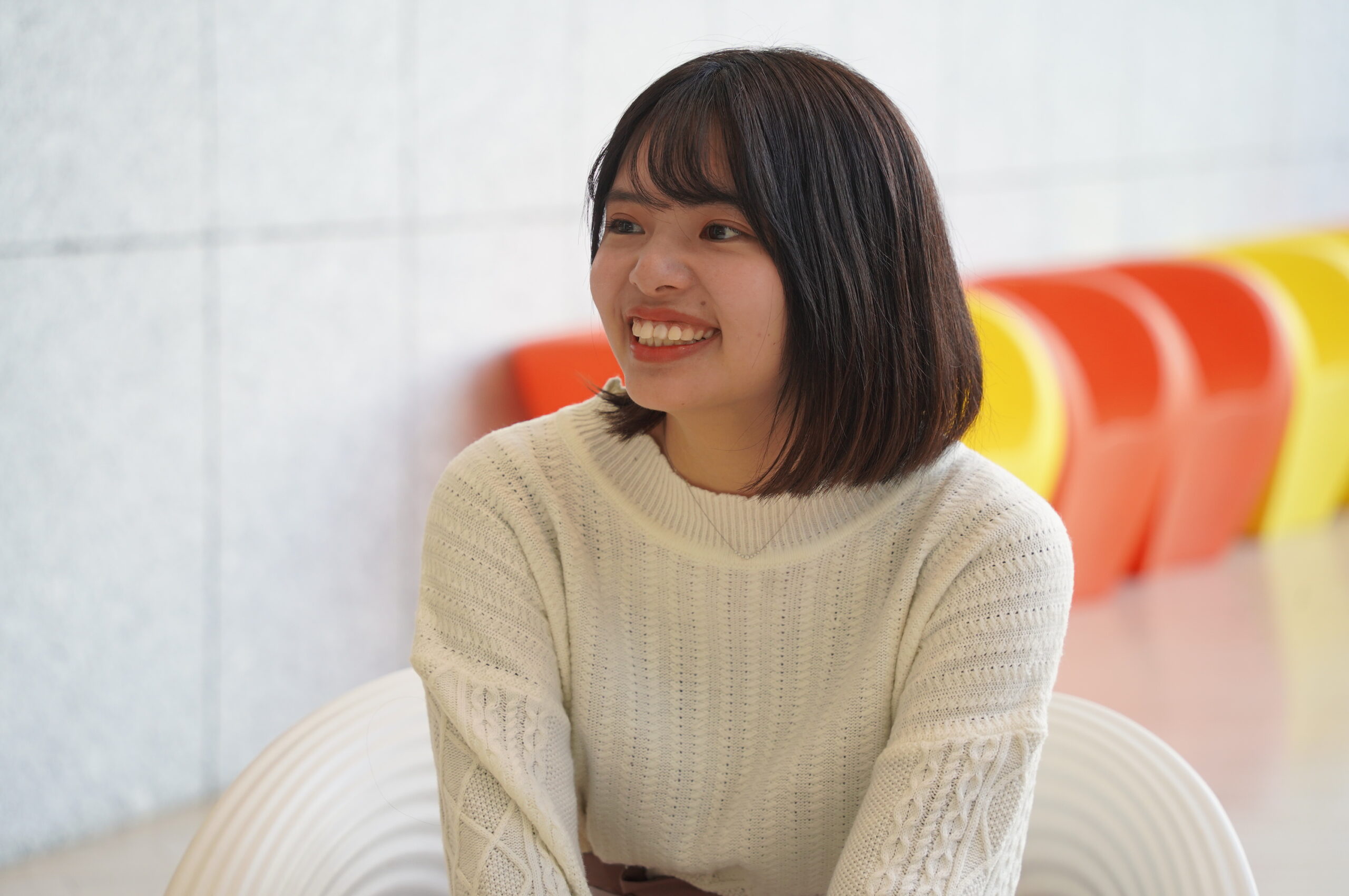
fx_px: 3669
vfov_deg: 13.9
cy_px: 448
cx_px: 674
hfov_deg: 20.8
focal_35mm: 98
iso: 640
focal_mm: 98
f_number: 4.5
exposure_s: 1/160
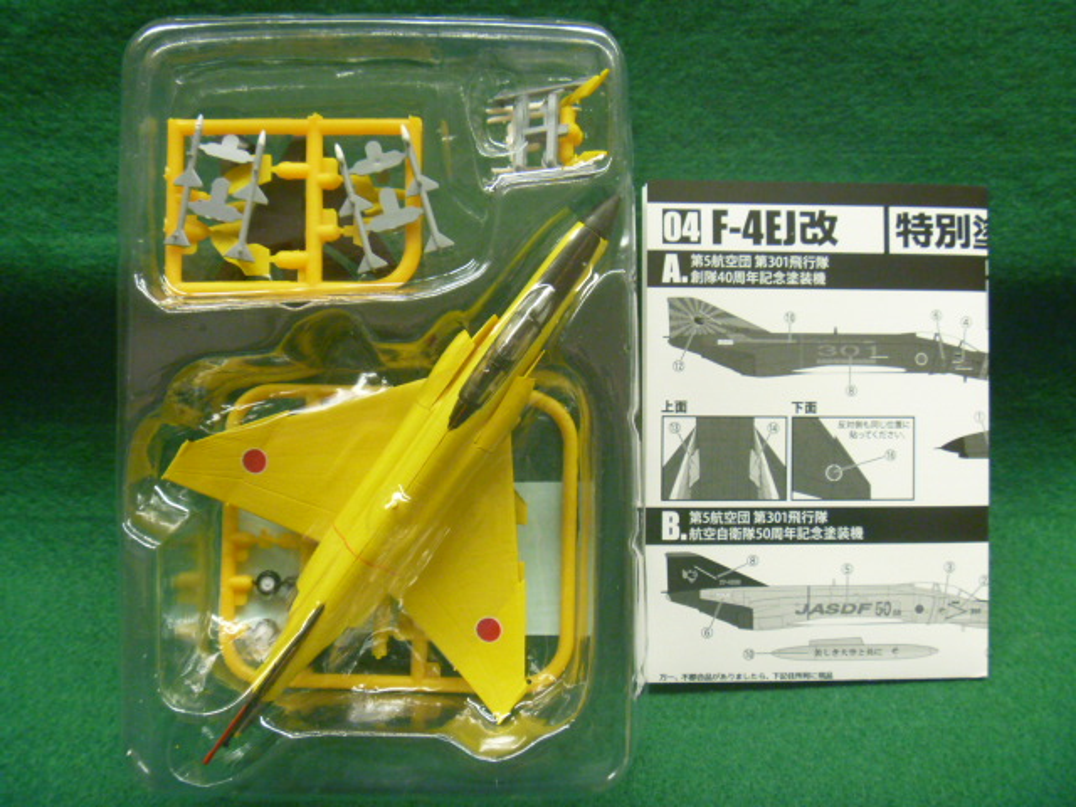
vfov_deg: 40.7
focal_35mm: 35
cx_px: 538
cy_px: 404
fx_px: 1088
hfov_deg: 52.6
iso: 400
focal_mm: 6.3
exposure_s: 1/25
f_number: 3.5
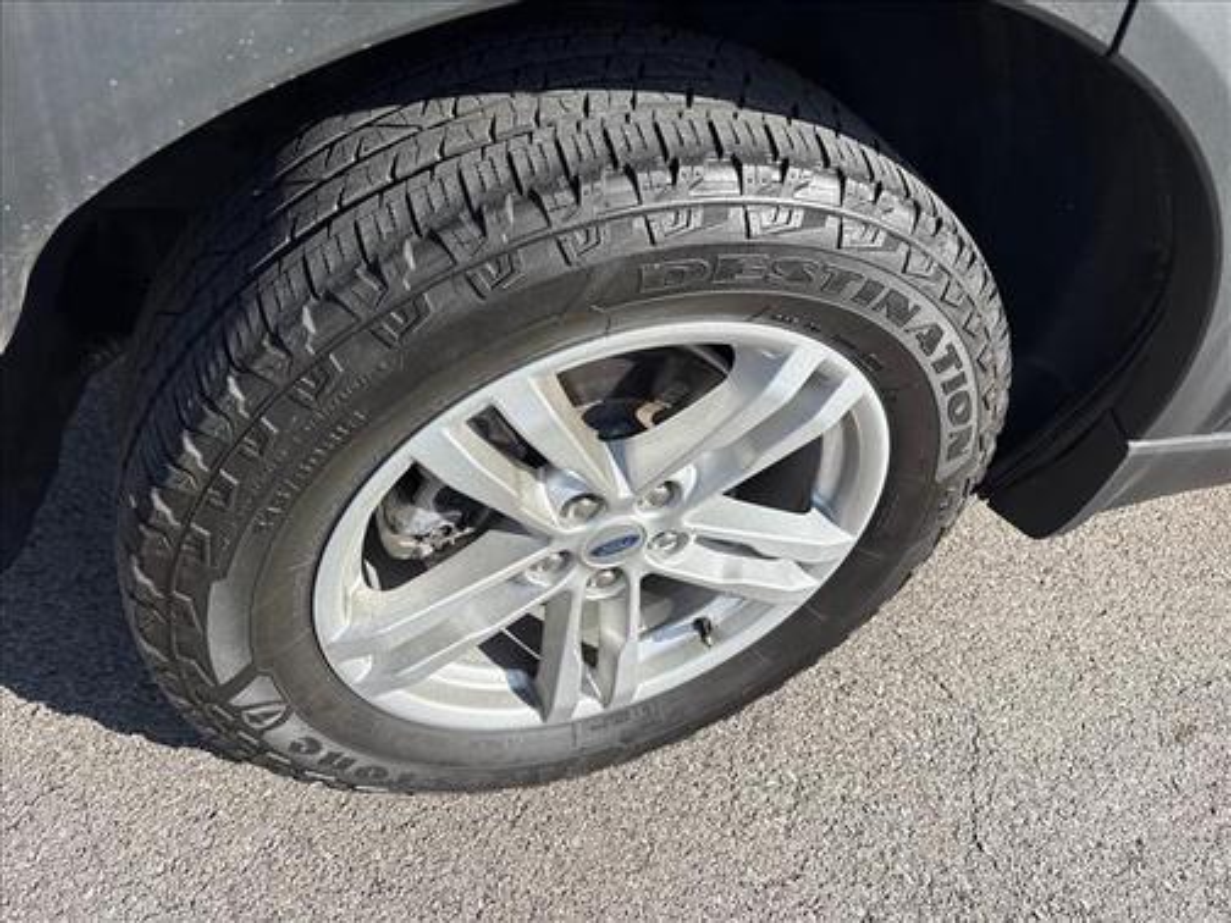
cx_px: 616
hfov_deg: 67.3
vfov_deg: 53.1
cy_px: 462
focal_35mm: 26
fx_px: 925
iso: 50
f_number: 1.6
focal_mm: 5.96
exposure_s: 1/2538
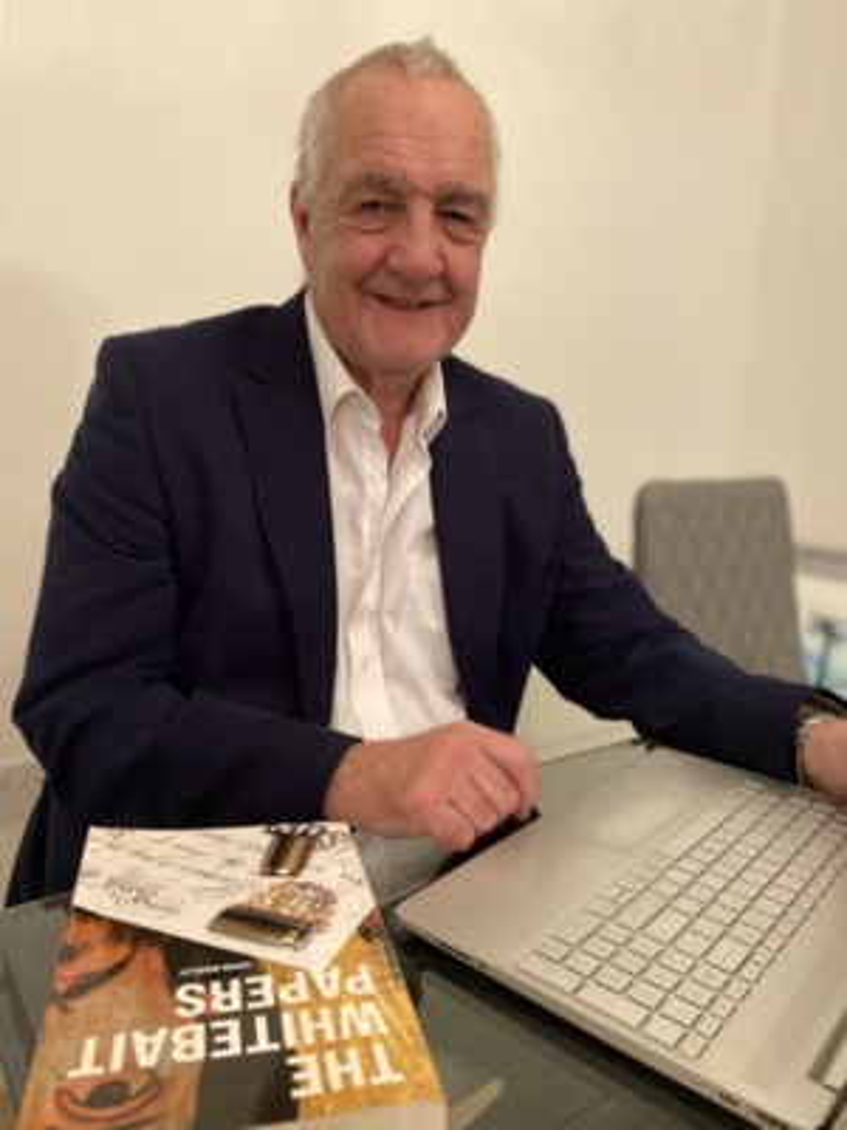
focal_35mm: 26
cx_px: 424
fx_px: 848
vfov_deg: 67.3
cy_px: 565
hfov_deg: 53.1
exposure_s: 1/50
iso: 400
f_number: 1.8
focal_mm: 4.25
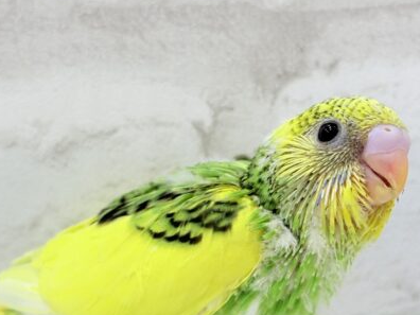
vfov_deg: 17.5
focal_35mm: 84
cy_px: 243
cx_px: 157
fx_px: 1019
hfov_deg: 23.2
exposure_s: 1/100
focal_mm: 5.96
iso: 64
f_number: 1.6
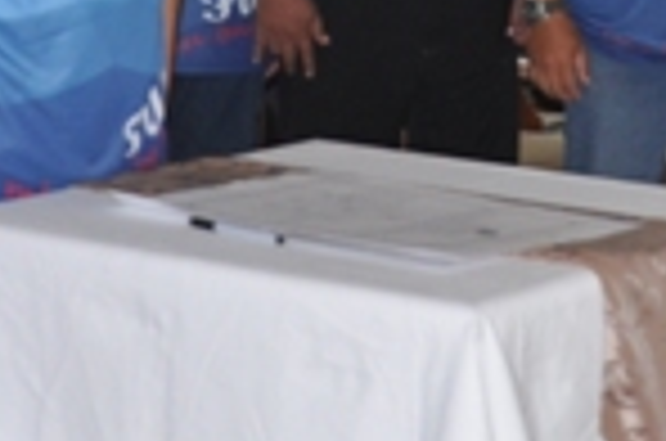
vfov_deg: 8.6
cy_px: -205
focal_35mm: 156
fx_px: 2880
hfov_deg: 13.2
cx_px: 374
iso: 400
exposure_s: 1/60
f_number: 3.8
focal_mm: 24
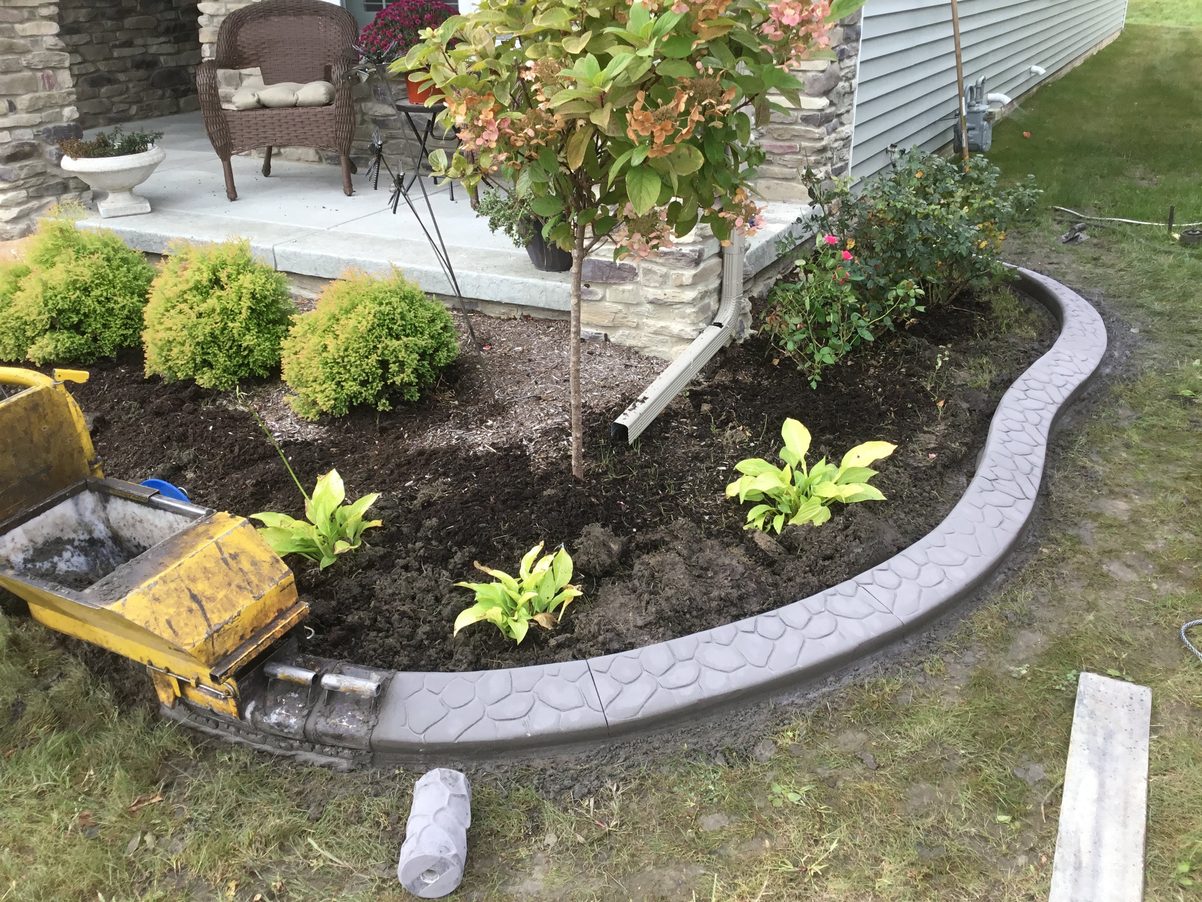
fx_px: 1076
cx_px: 601
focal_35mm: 31
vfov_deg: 45.4
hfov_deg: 58.4
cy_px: 451
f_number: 2.4
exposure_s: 1/217
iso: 25
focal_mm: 3.3
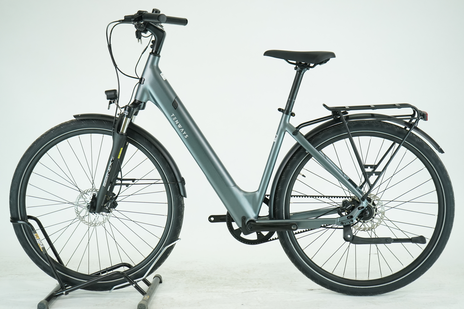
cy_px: 154
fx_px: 722
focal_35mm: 56
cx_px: 232
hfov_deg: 35.6
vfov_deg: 24.2
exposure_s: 1/200
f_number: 5.6
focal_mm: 56
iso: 1600
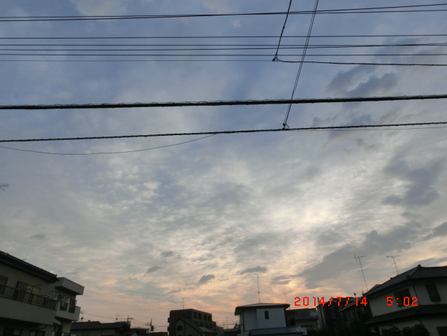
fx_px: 310
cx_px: 224
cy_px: 168
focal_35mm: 24
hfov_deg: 71.6
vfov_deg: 56.8
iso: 80
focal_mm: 4.24
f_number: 7.9
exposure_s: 1/80
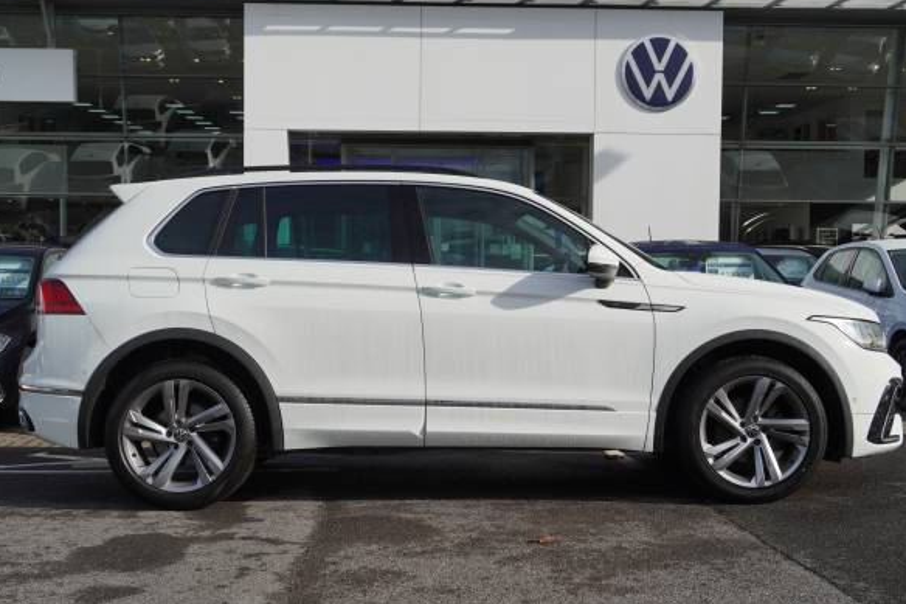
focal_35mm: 46
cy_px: 306
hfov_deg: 42.8
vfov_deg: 29.2
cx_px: 465
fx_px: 1157
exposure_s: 1/320
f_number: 6.3
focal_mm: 28
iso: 100
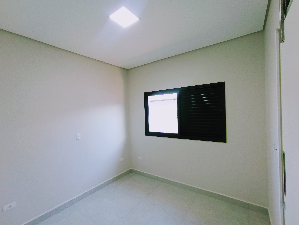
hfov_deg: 94.5
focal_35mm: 16
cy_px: 112
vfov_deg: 78.1
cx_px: 150
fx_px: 138
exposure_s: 1/60
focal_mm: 1.65
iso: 125
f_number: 2.2
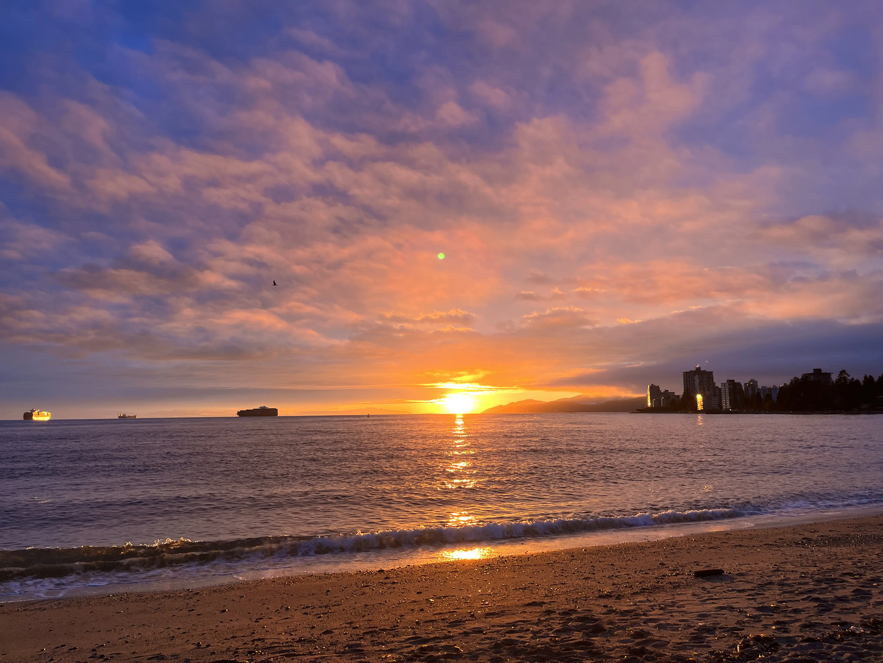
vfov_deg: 53.1
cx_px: 442
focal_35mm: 26
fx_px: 663
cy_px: 332
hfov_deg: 67.3
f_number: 1.6
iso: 40
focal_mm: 5.1
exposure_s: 1/282
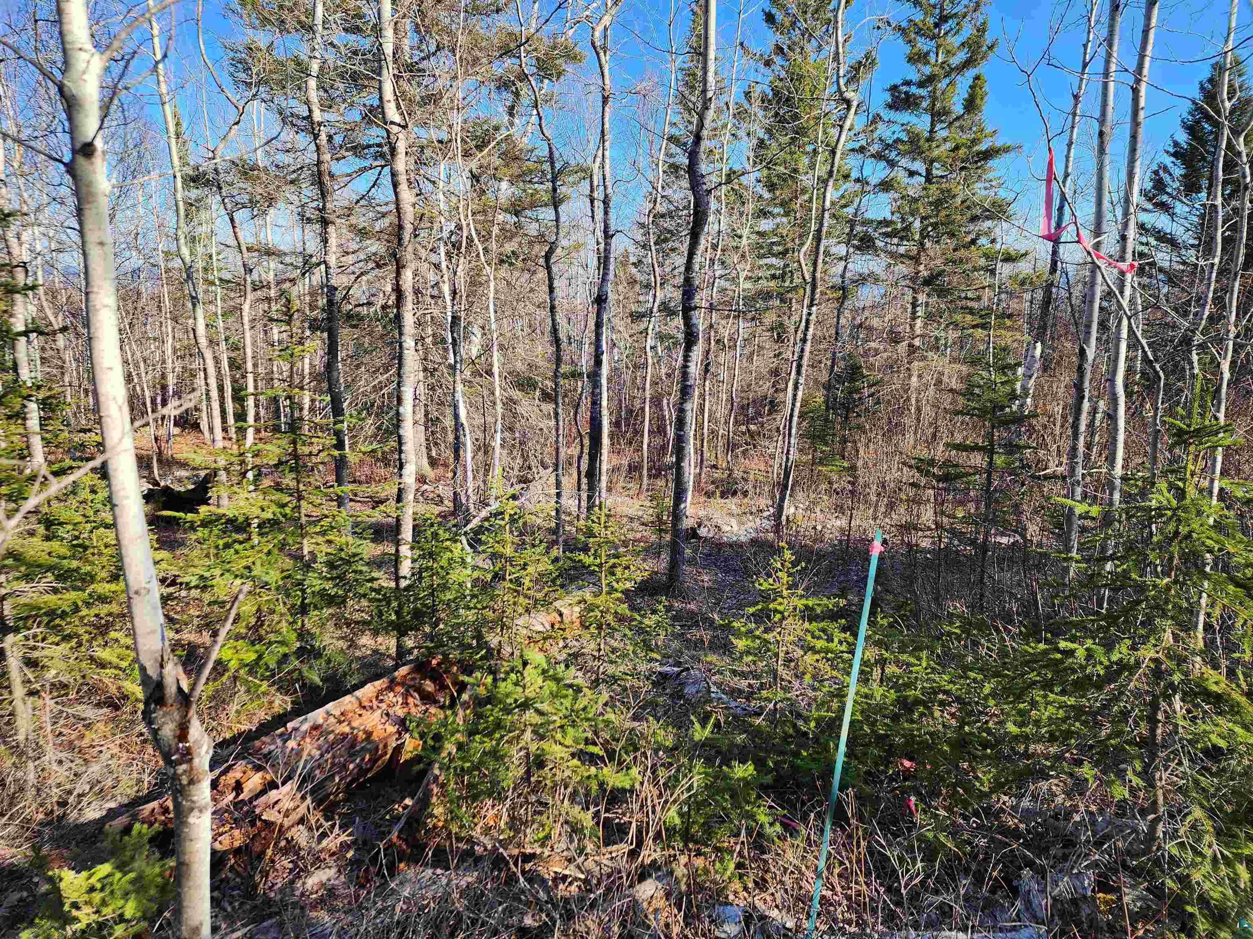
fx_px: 833
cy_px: 470
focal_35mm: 23
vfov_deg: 58.9
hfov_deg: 73.9
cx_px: 626
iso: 12
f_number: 1.8
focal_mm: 6.4
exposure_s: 1/340
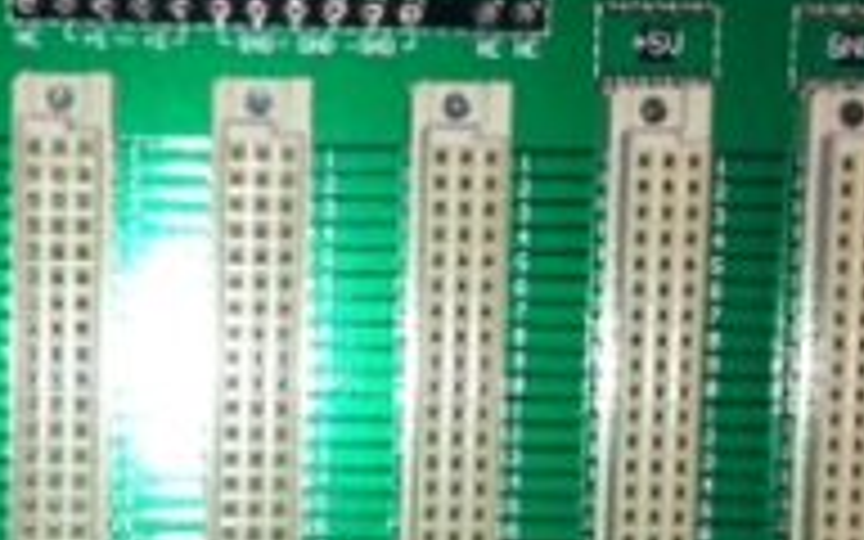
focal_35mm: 116
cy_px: 598
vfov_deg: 11.1
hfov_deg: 17.9
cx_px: 261
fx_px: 2731
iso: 80
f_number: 2.8
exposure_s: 1/39
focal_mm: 3.85
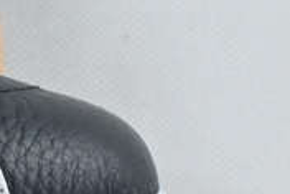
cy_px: 12
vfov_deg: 4.4
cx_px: -606
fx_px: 2510
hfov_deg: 6.1
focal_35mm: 311
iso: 1000
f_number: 10
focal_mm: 30.5
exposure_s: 1/125
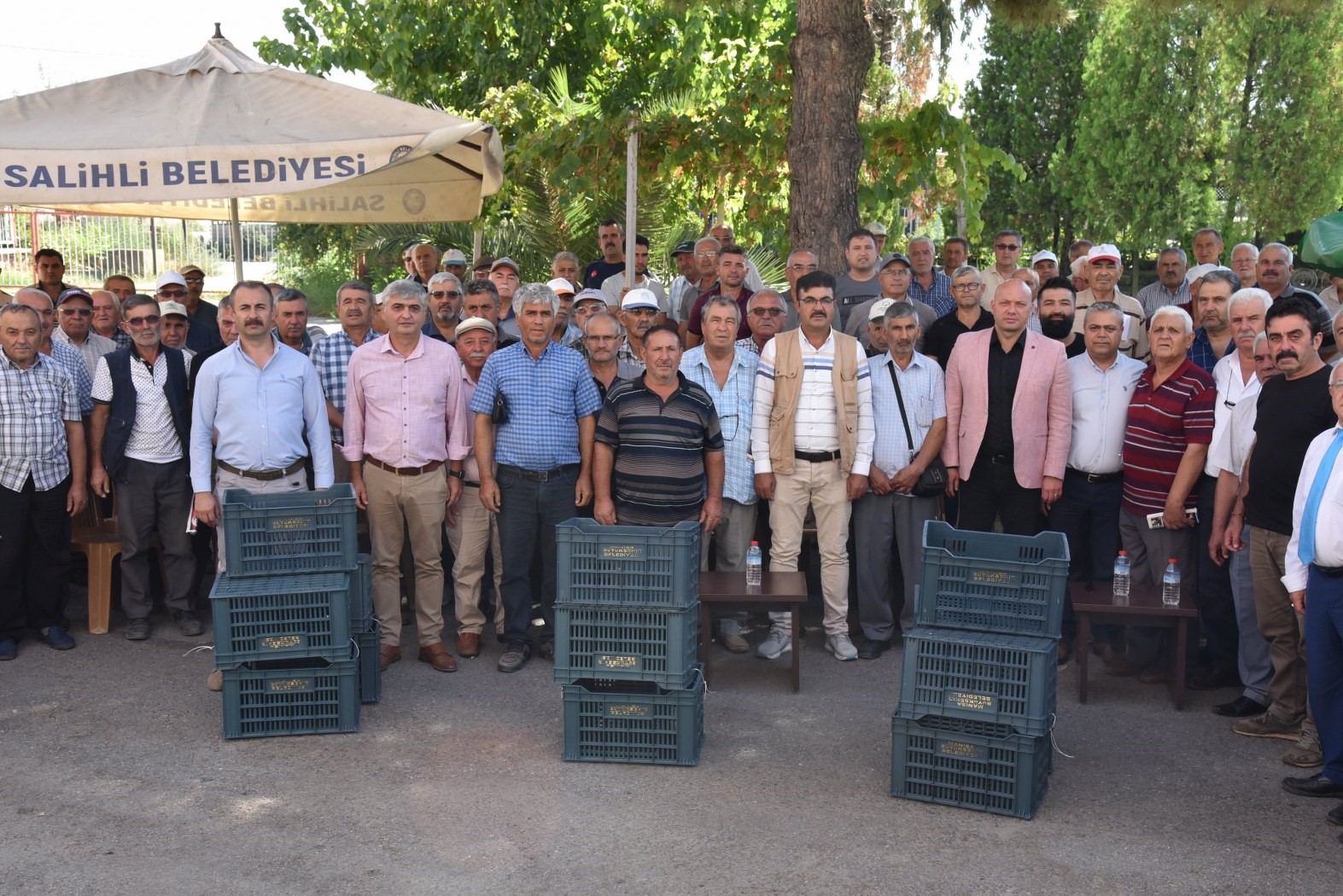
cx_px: 672
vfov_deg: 29.3
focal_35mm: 46
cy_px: 448
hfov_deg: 42.7
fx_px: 1717
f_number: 10
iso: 1600
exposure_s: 1/400
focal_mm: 46
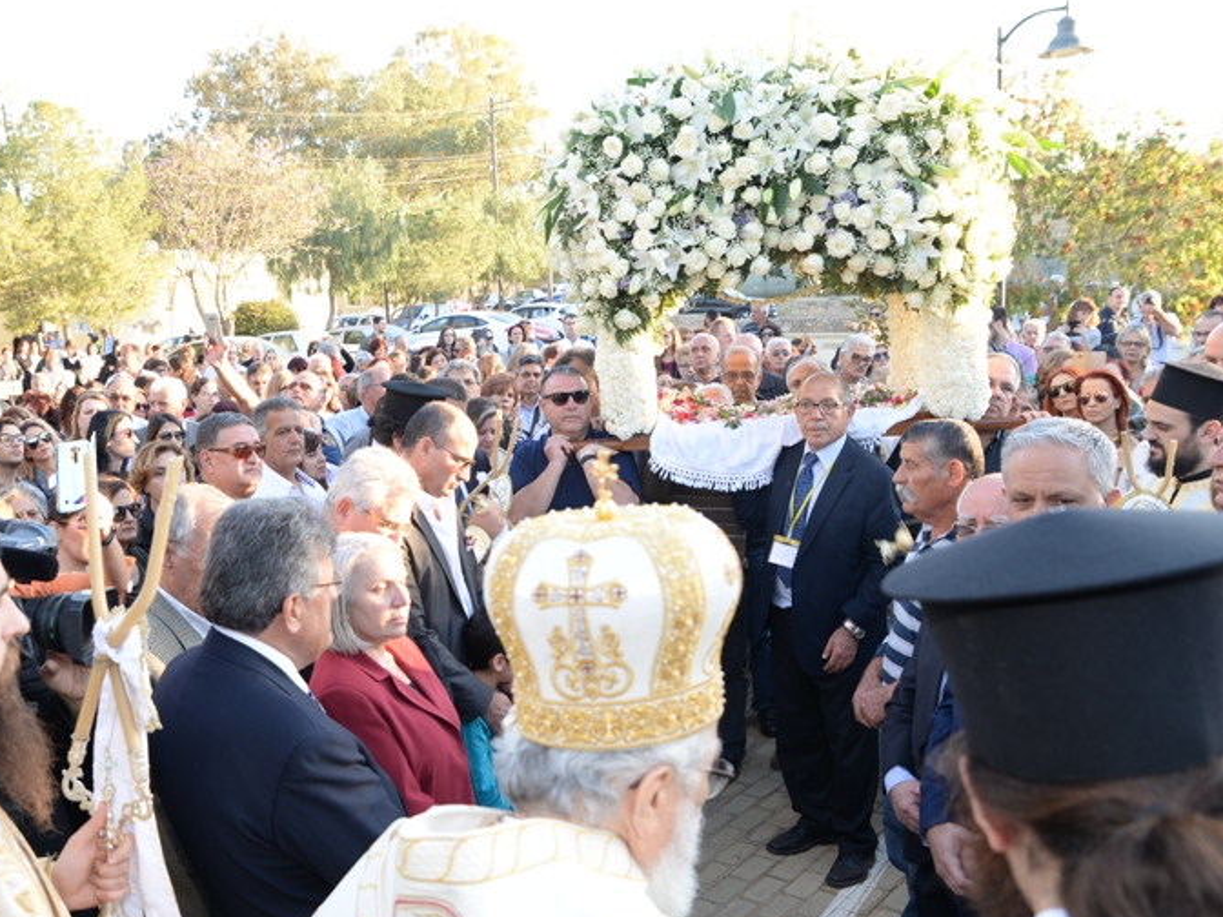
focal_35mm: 33
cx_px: 380
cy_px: 501
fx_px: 1166
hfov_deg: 53.9
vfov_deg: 42.9
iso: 125
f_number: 5.6
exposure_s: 1/40
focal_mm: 24
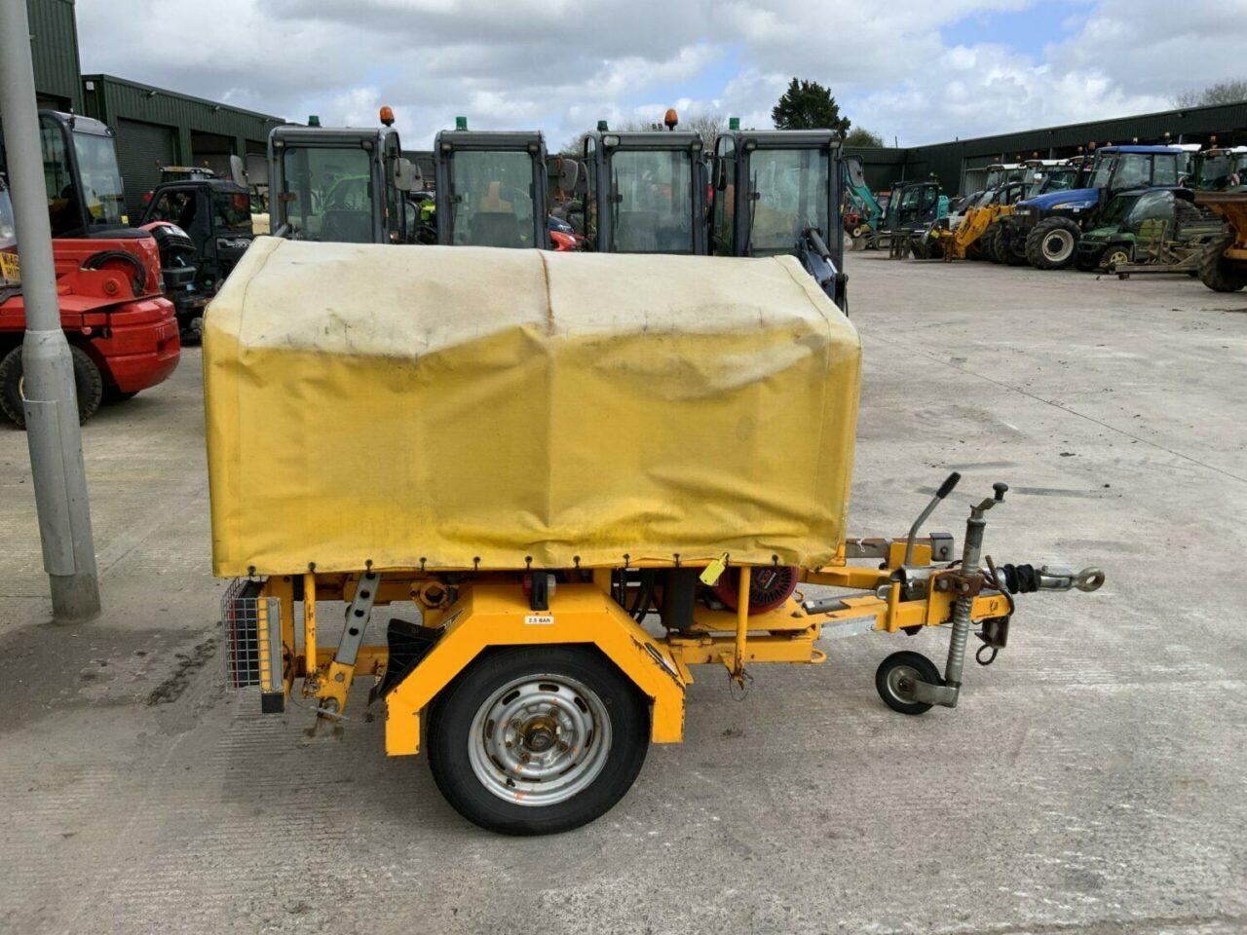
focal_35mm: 29
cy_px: 468
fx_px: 1045
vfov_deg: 48.2
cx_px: 624
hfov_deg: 61.7
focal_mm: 3
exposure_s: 1/1342
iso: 16
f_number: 1.8
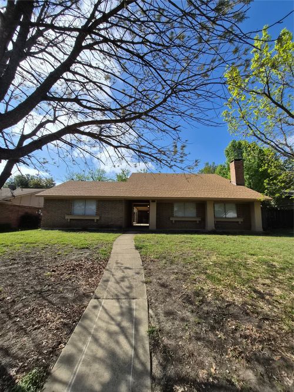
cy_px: 196
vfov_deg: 106.2
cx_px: 147
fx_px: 147
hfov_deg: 89.9
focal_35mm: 13
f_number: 2.2
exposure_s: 1/1820
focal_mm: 1.7
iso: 25
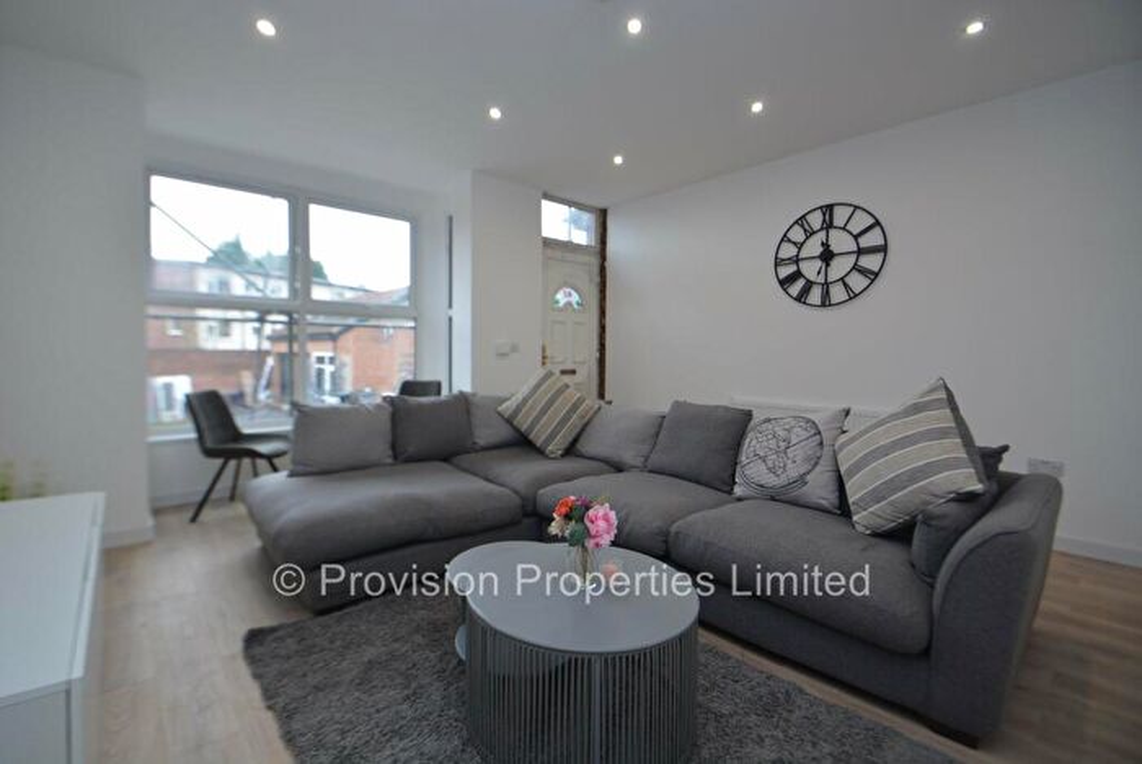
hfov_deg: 100.3
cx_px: 571
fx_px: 476
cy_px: 382
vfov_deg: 77.4
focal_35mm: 15
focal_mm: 10
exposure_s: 1/90
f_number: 4.8
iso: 400
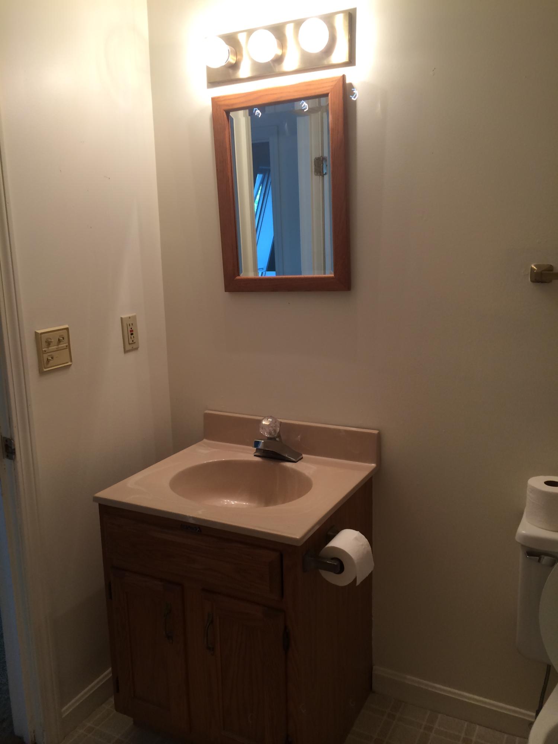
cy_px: 372
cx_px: 279
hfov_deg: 46.8
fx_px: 645
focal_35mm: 30
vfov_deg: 60.0
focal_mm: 4.12
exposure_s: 1/33
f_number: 2.2
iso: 32
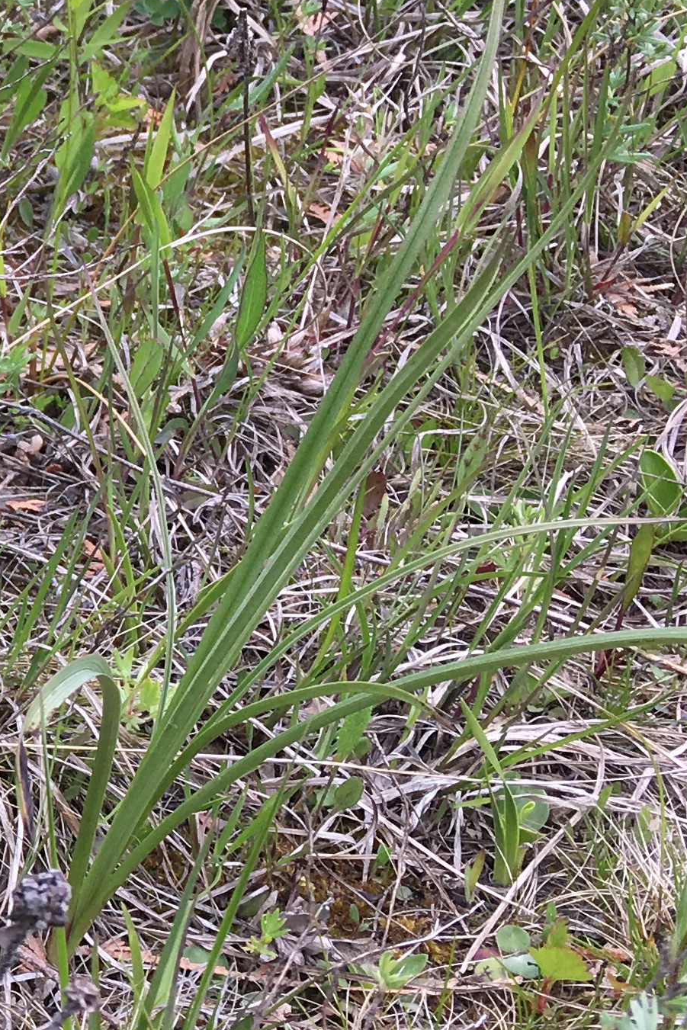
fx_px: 2575
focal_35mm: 90
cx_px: -759
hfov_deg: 12.9
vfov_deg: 22.6
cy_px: 538
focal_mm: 4.15
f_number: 2.2
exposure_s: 1/413
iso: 25
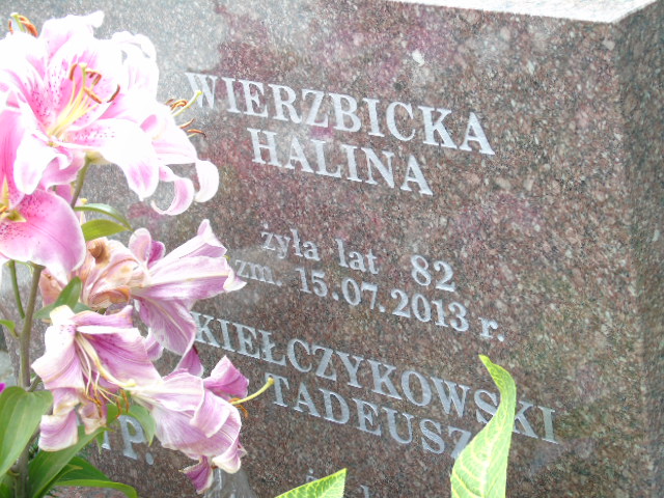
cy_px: 249
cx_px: 332
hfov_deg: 20.9
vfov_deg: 15.7
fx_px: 1803
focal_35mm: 94
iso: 80
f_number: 4.3
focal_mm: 17
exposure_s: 1/100
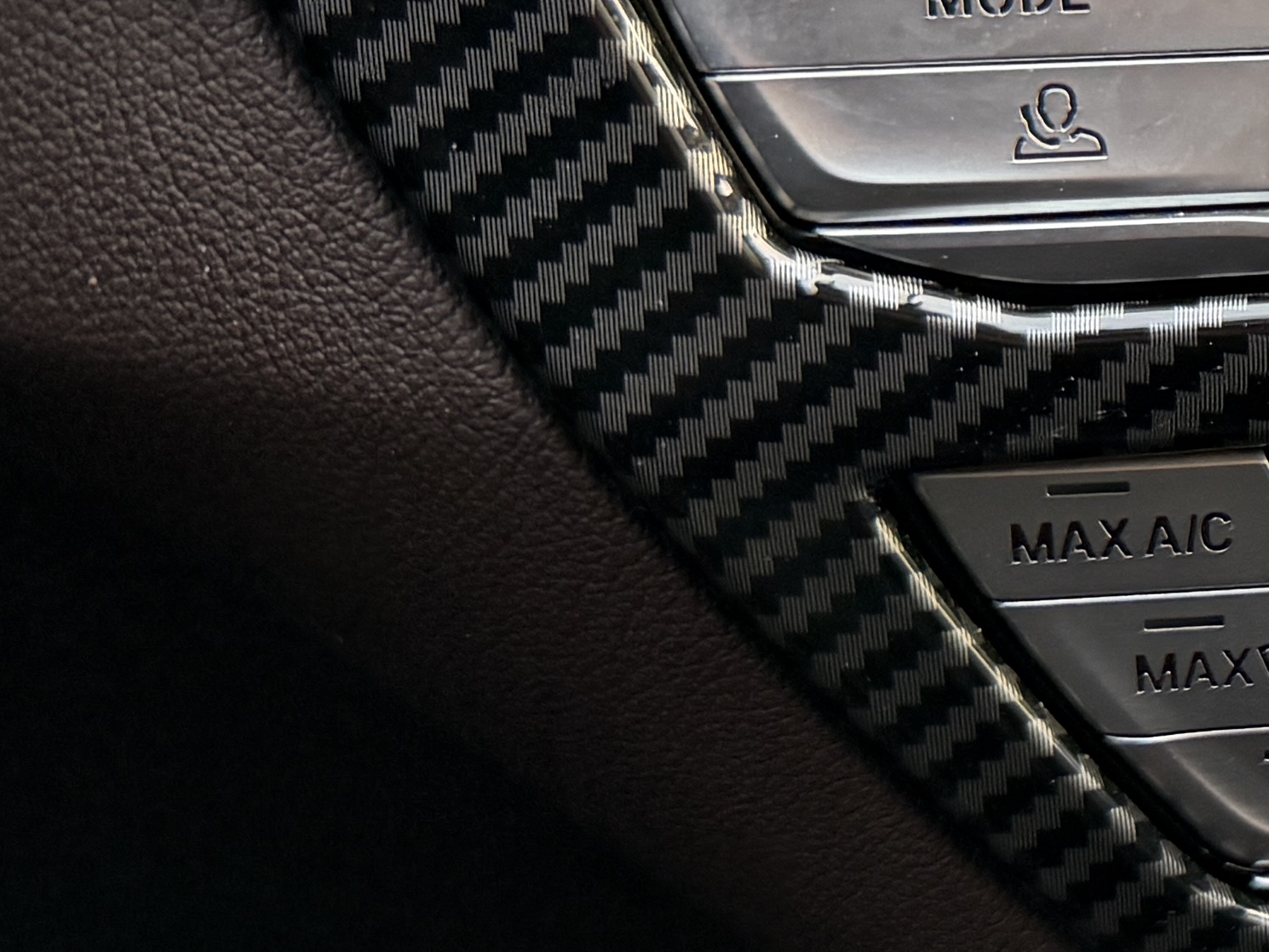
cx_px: 2403
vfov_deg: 15.8
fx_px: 3373
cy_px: 74
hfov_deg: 16.9
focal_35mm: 92
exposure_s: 1/159
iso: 200
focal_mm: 6.76
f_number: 1.78
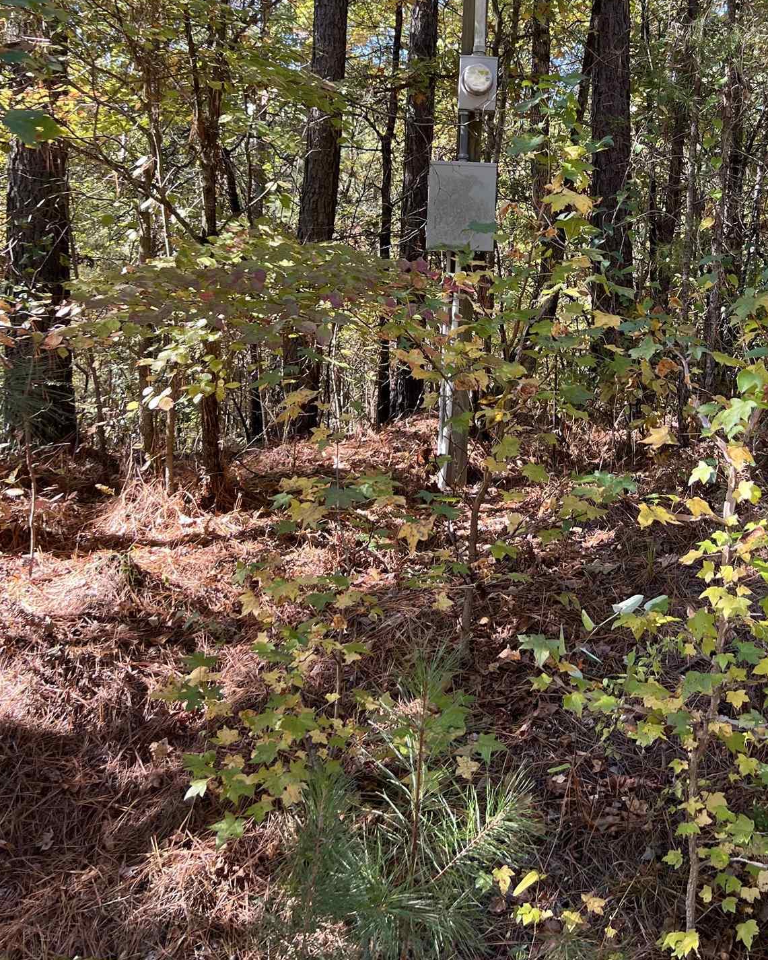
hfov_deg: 36.4
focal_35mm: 41
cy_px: 250
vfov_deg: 43.5
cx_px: 452
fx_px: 1165
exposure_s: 1/133
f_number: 1.5
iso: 32
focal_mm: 5.7
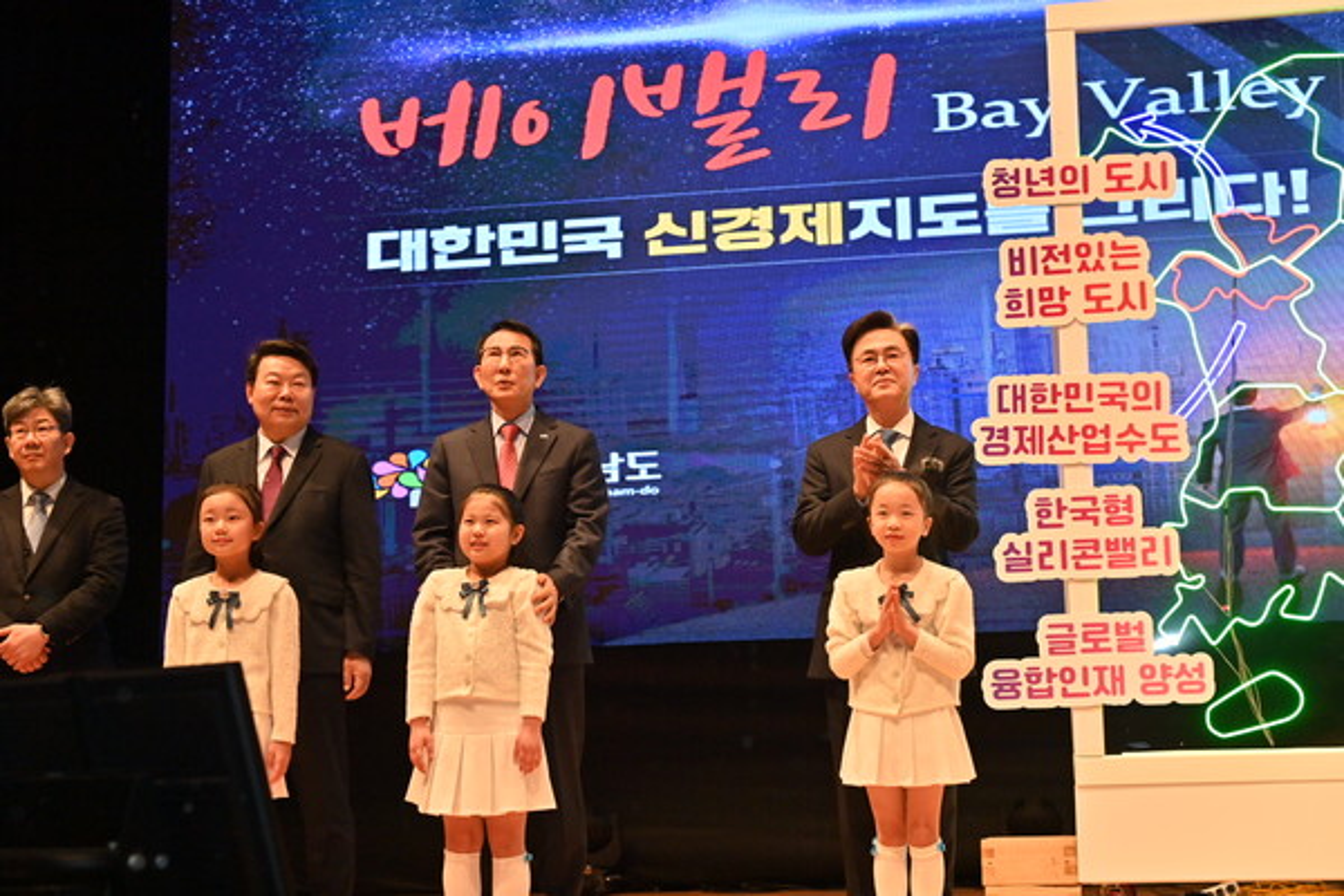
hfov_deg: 32.4
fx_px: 2314
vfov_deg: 21.9
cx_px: 672
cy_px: 448
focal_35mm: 62
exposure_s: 1/200
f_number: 5
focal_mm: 62
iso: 1000
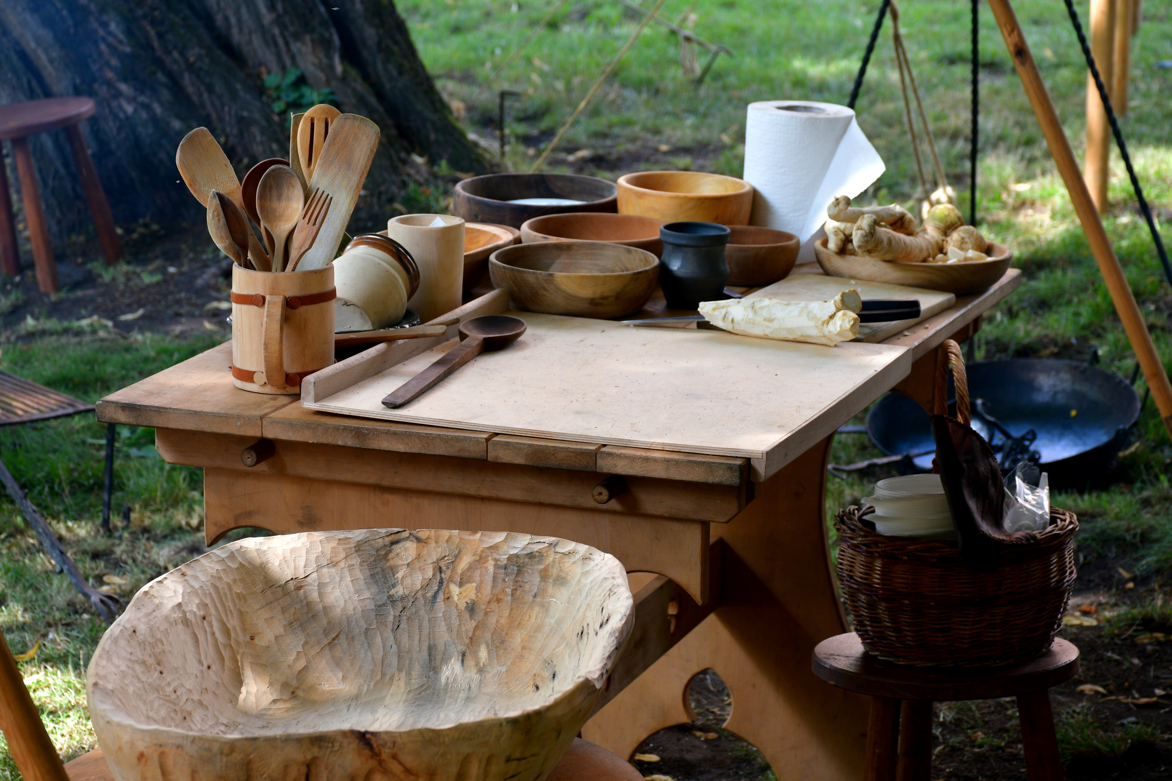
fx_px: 3418
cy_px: 390
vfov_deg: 13.0
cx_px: 586
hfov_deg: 19.5
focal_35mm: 105
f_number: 8
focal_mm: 70
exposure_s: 1/80
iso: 200
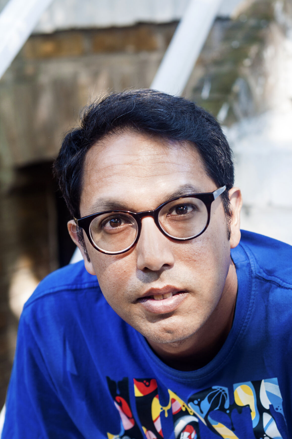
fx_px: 988
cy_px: 236
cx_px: 154
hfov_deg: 16.8
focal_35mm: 81
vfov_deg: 25.1
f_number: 4
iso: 250
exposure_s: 1/60
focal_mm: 50
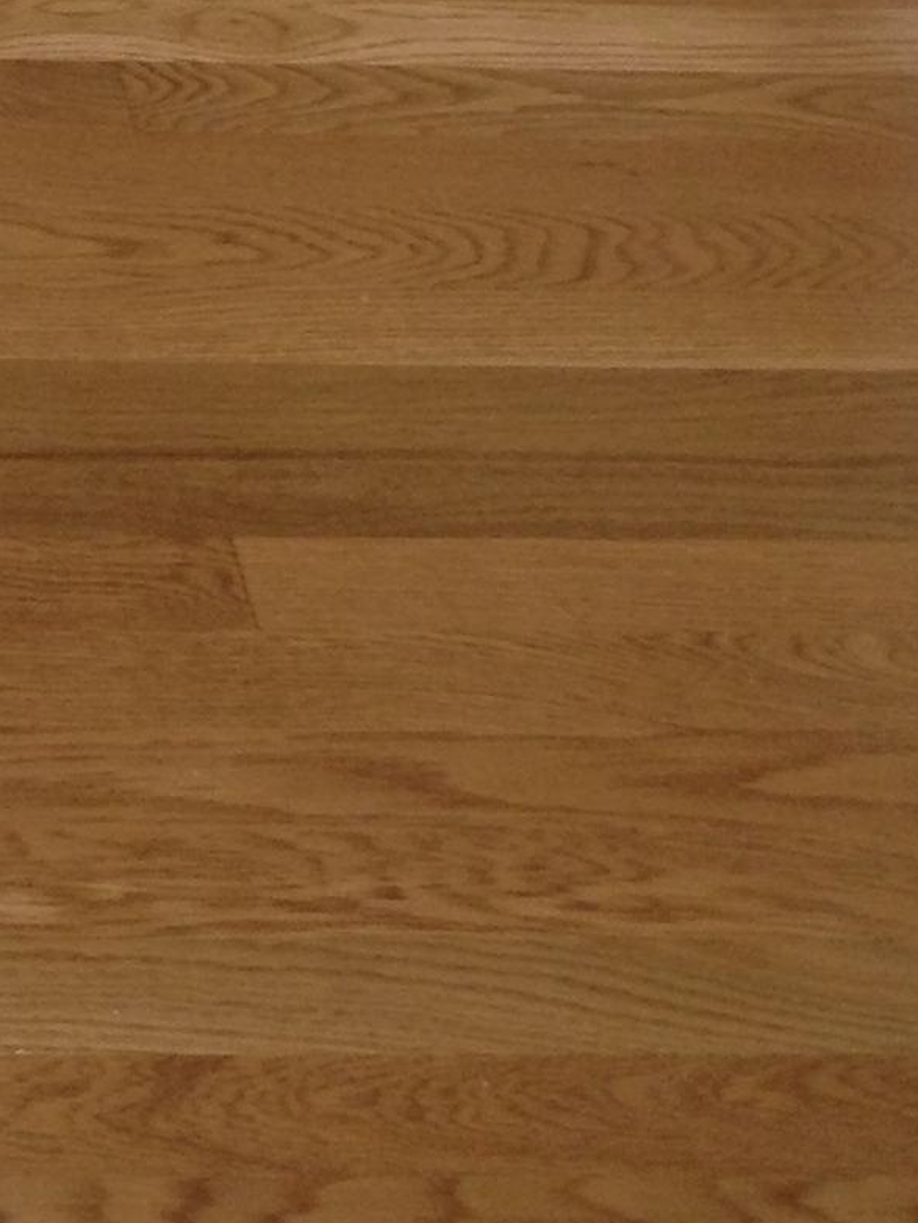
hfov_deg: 9.7
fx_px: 5160
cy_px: -1206
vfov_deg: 12.1
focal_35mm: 146
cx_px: -666
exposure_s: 1/20
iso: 80
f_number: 2.4
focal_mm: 4.28
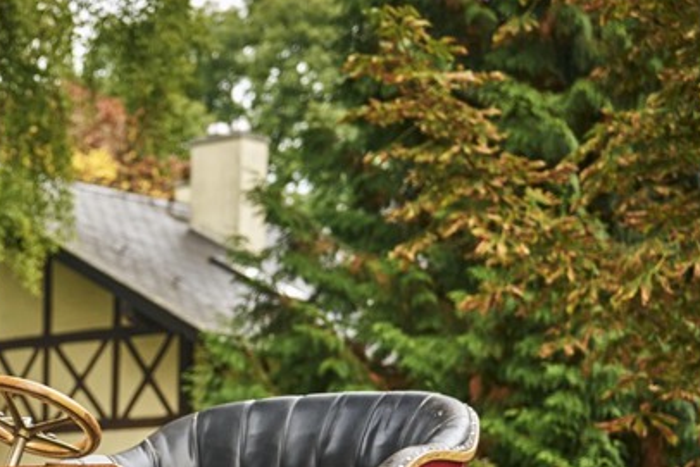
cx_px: -157
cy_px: 543
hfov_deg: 15.3
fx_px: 2509
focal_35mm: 129
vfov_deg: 10.5
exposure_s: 1/400
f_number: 2.8
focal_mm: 48
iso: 800
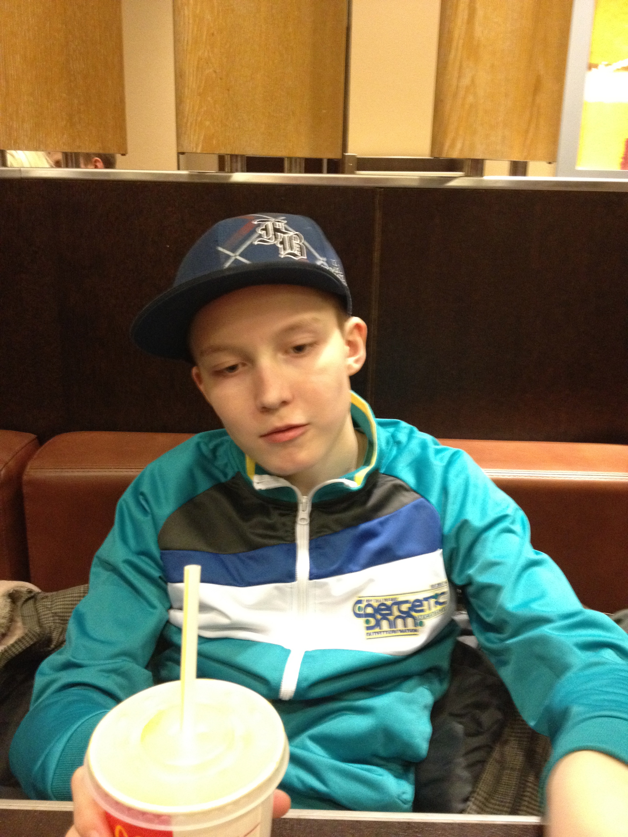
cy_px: 418
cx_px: 314
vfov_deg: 52.6
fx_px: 847
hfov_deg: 40.7
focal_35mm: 35
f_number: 2.4
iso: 400
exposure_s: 1/15
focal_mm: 4.28
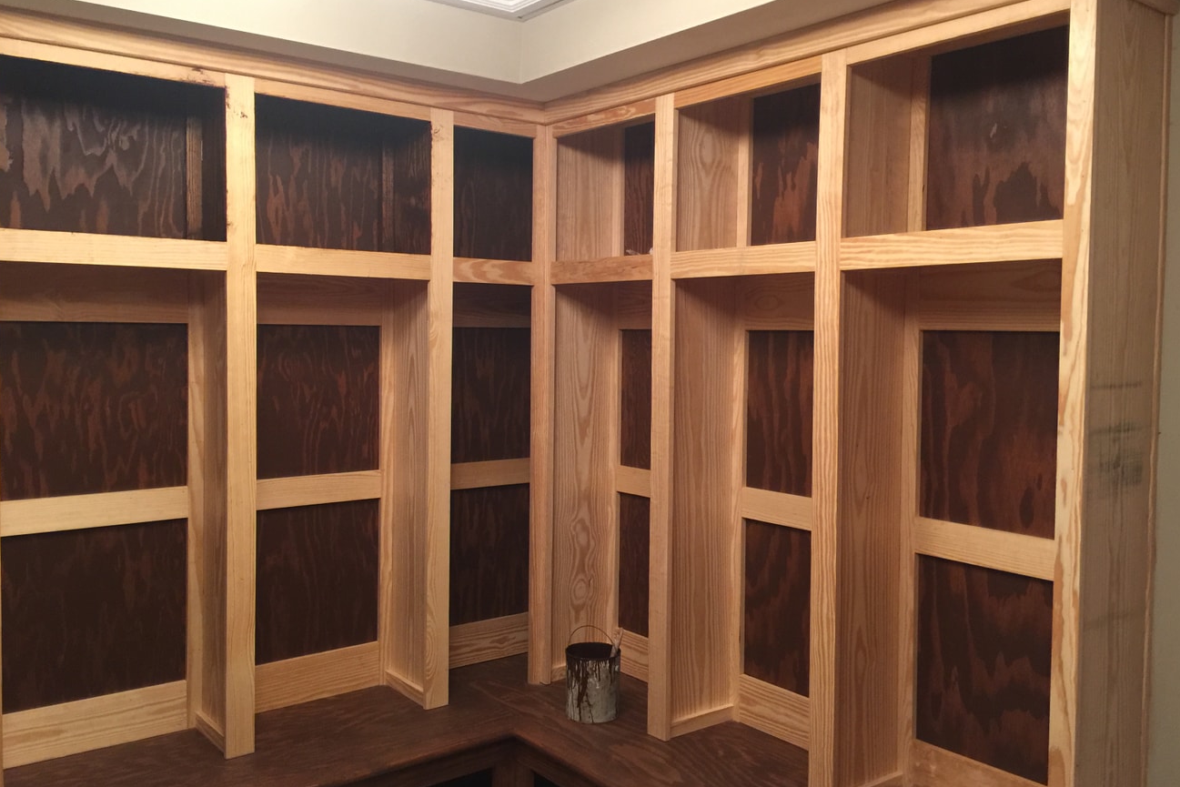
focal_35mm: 31
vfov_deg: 42.3
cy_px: 385
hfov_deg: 60.3
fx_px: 1016
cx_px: 598
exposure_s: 1/10
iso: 100
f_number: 2.2
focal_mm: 4.15
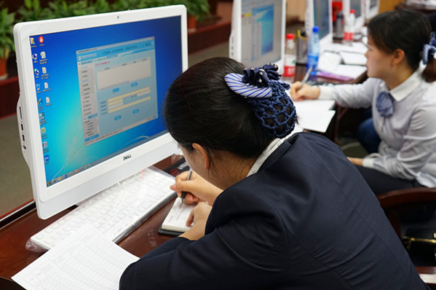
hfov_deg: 45.4
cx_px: 187
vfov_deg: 31.0
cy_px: 172
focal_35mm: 43
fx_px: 520
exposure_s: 1/60
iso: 1000
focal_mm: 33
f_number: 4
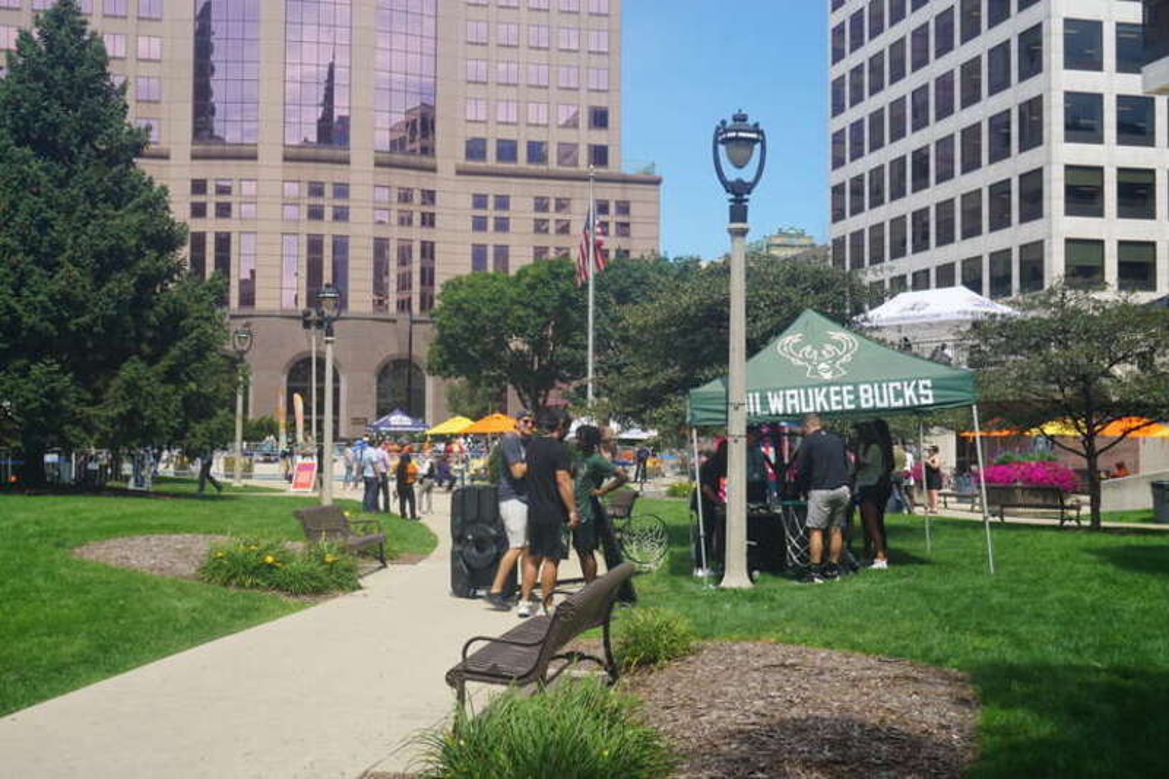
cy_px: 390
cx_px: 584
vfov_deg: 33.0
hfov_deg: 47.9
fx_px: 1315
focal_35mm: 40
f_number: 11
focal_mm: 27
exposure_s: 1/125
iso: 100
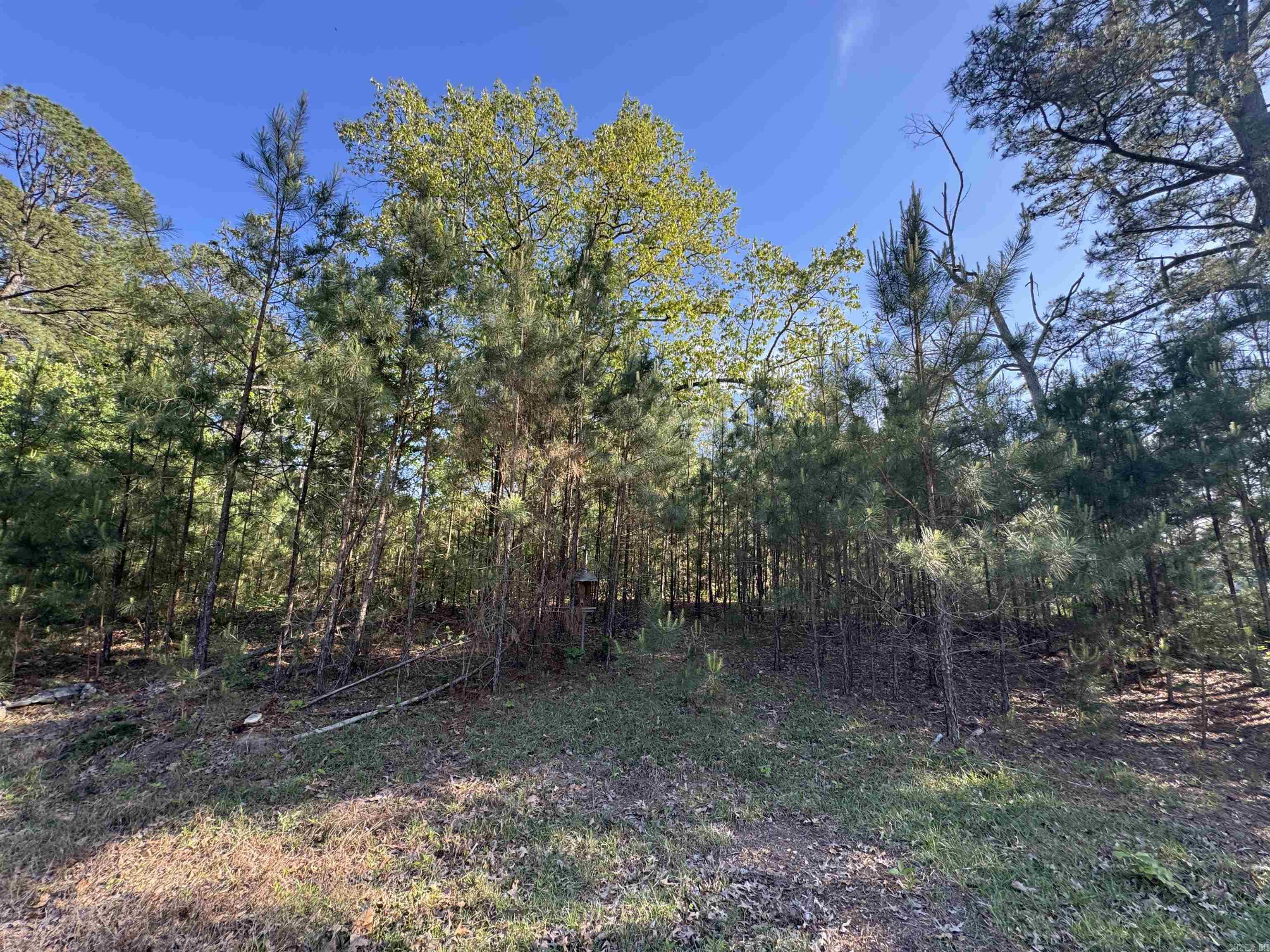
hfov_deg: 102.1
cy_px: 476
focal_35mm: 14
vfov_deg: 85.7
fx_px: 514
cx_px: 635
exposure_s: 1/177
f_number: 2.2
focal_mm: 2.22
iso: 40
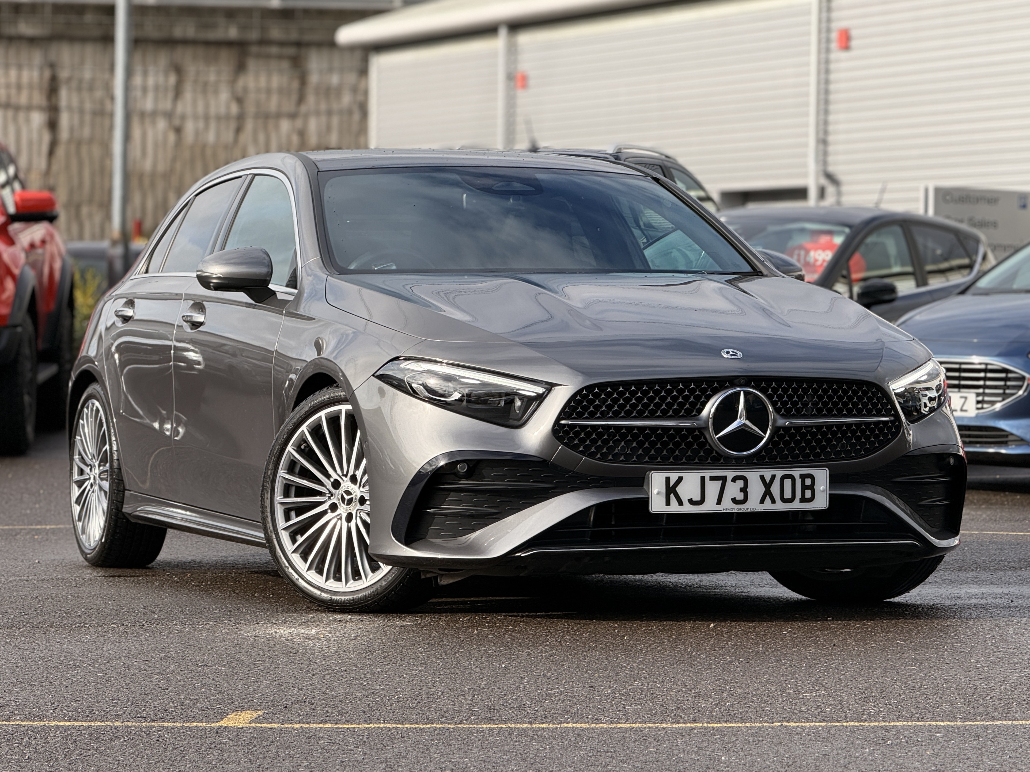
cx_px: 515
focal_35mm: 120
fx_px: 3571
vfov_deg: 12.3
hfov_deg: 16.4
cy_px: 386
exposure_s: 1/820
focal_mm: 15.66
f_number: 2.8
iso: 50
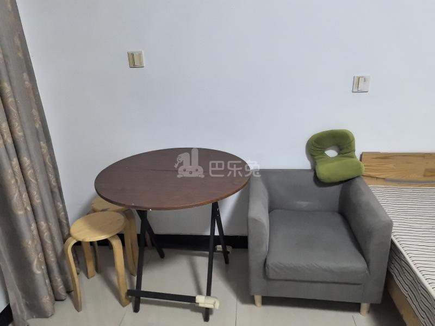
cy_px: 163
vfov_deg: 51.4
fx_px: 339
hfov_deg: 65.3
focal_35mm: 27
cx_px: 218
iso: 1600
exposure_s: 1/100
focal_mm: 5.75
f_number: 2
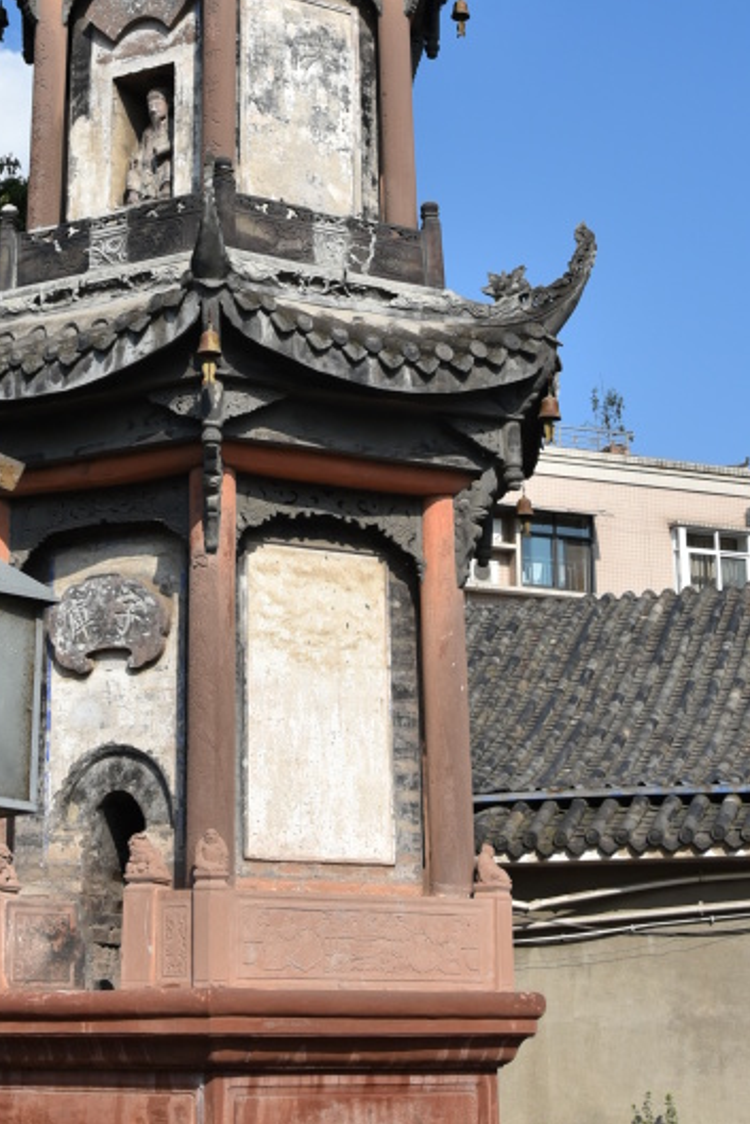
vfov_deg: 29.2
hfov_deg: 19.9
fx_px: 2123
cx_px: 224
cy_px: 270
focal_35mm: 68
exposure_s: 1/400
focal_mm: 30
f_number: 10
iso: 200
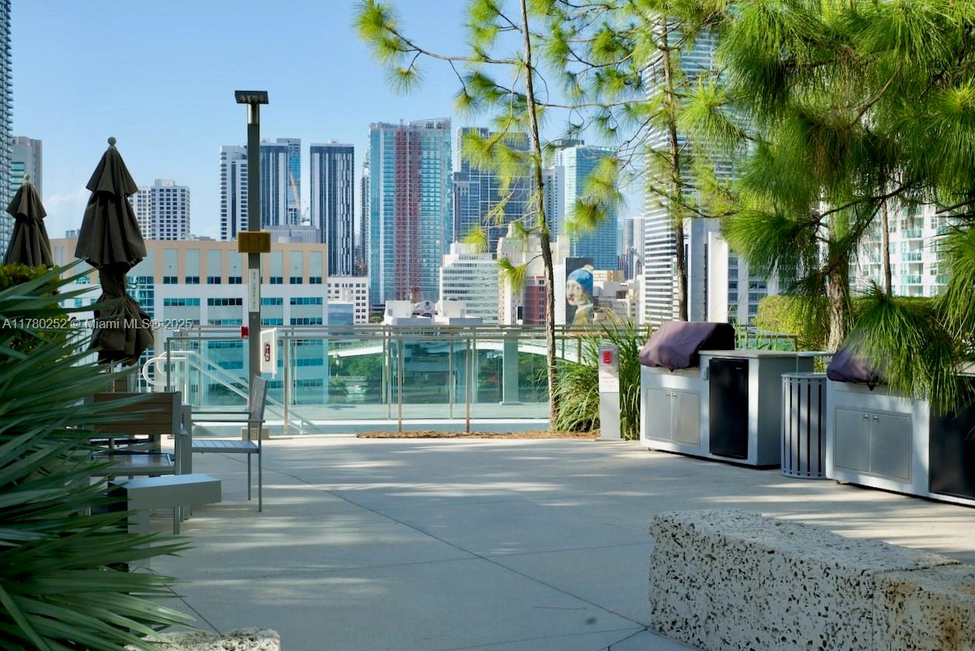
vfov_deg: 27.0
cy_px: 326
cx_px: 488
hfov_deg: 39.6
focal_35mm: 50
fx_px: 1355
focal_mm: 50
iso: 100
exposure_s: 1/80
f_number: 11
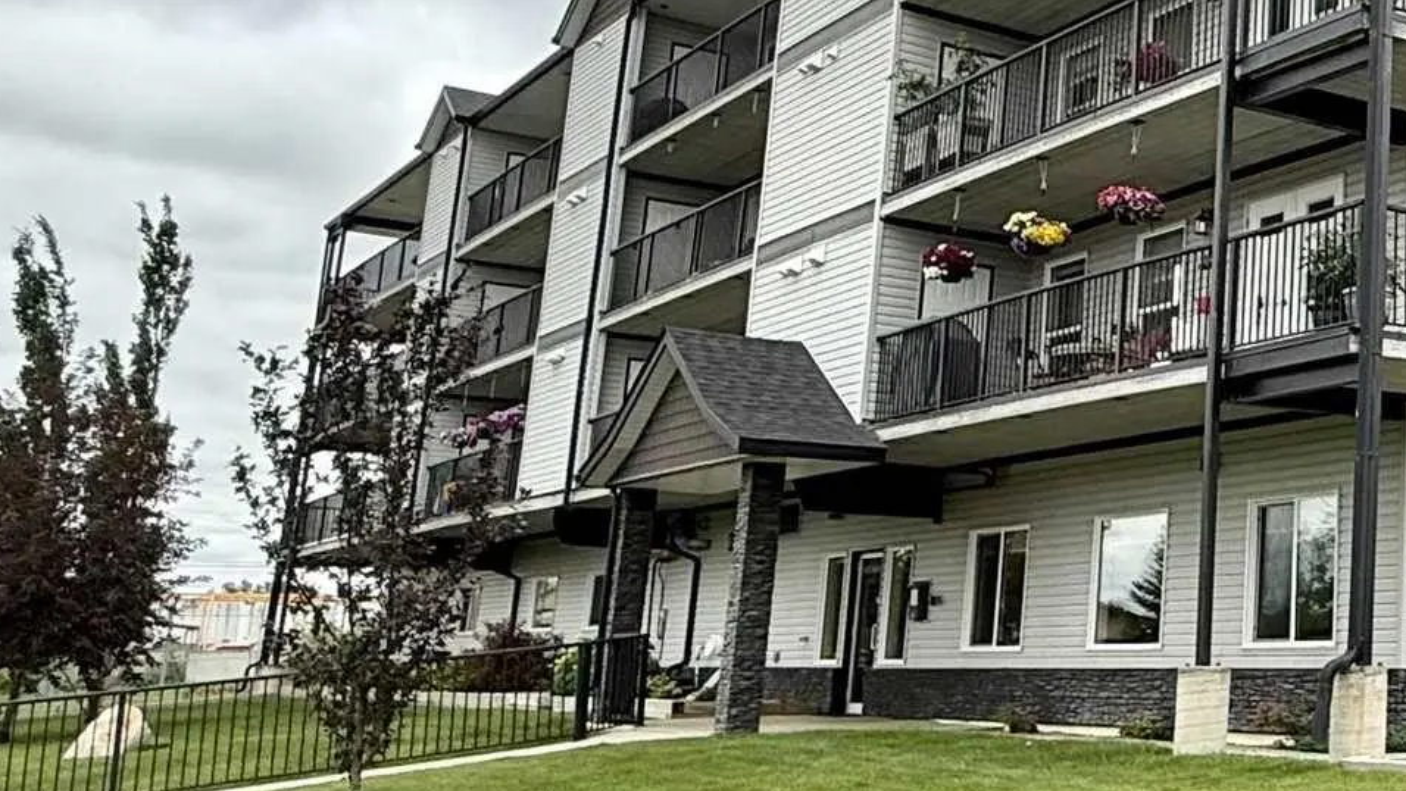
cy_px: 234
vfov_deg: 24.3
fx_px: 1827
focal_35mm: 49
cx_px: 1637
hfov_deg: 34.7
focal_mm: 2.22
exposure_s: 1/672
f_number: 2.2
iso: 50
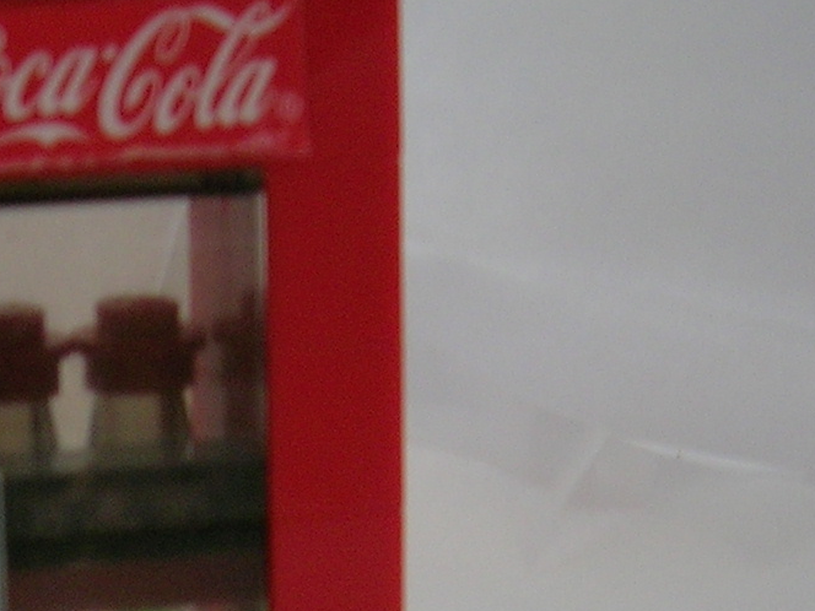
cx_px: 95
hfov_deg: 17.9
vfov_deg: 13.4
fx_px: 2543
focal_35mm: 108
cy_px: 686
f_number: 2.8
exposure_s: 1/30.7
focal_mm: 5.4
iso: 50
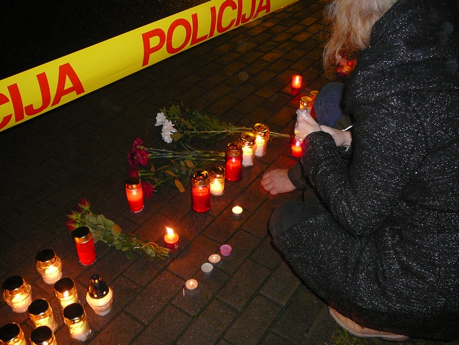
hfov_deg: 52.6
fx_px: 464
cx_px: 230
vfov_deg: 40.7
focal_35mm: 35
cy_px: 172
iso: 160
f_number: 2.8
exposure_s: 1/8
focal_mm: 5.2
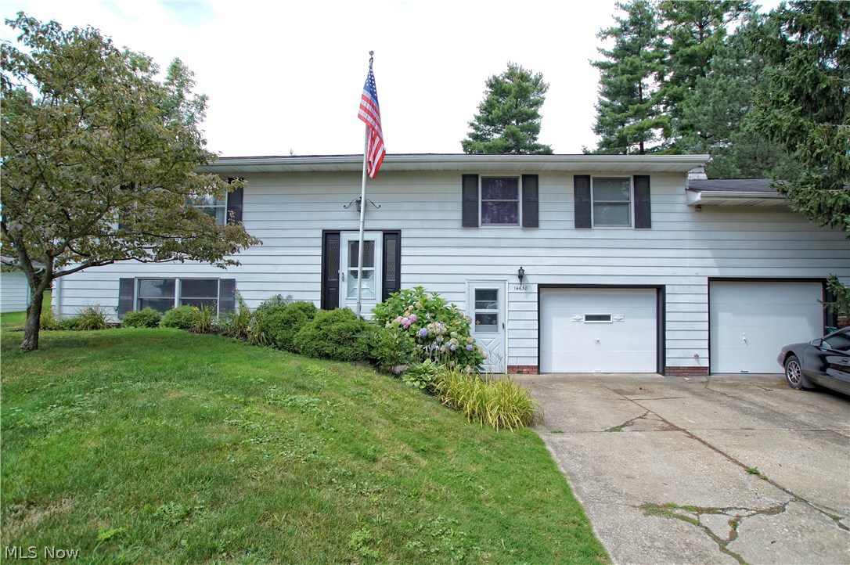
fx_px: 425
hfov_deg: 90.1
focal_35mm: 18
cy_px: 282
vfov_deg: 67.3
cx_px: 425
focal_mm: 12
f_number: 4.5
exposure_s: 1/160
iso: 100
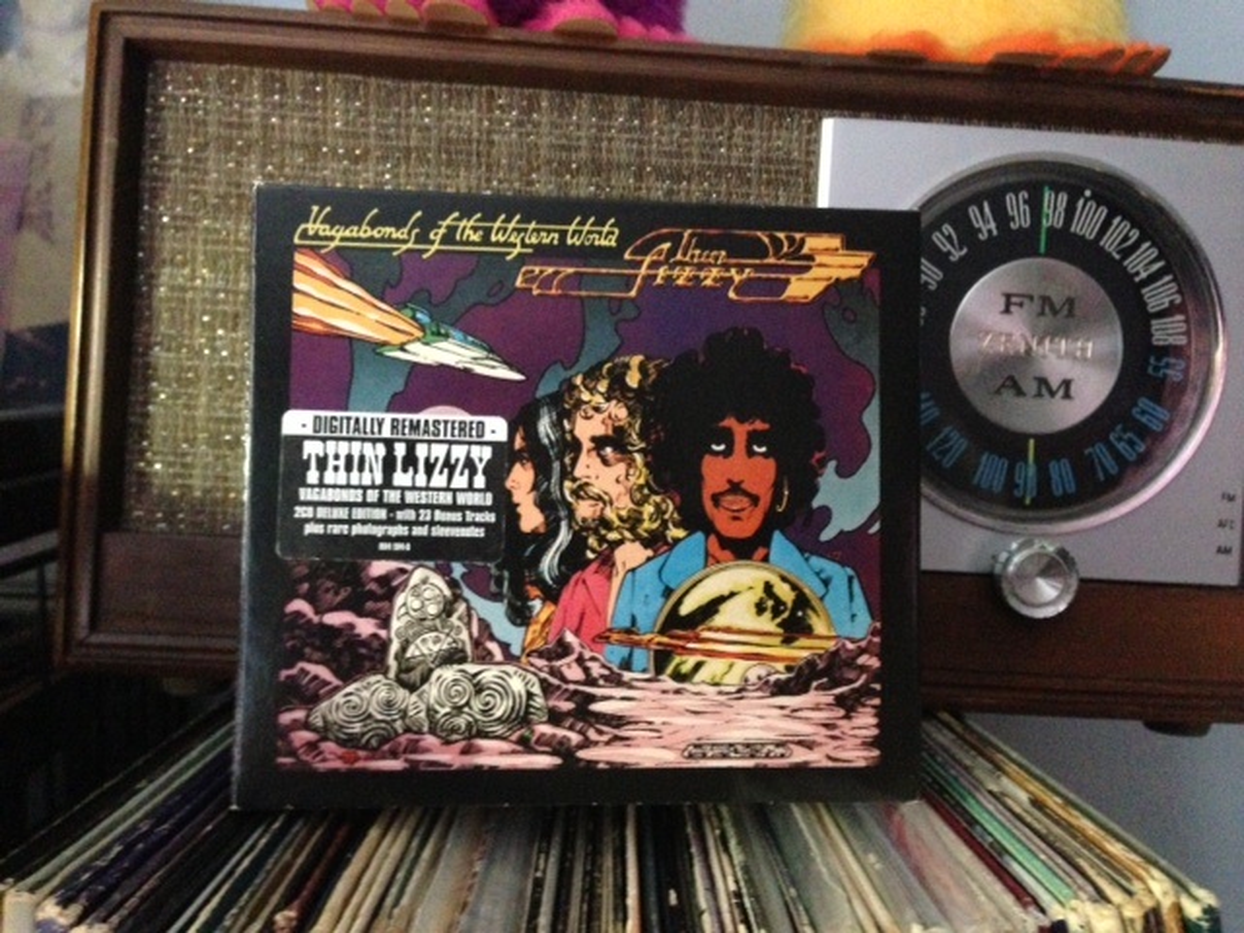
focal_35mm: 33
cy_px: 466
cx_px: 622
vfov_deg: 42.9
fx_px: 1186
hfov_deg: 55.4
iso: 800
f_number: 2.4
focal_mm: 4.13
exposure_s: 1/15
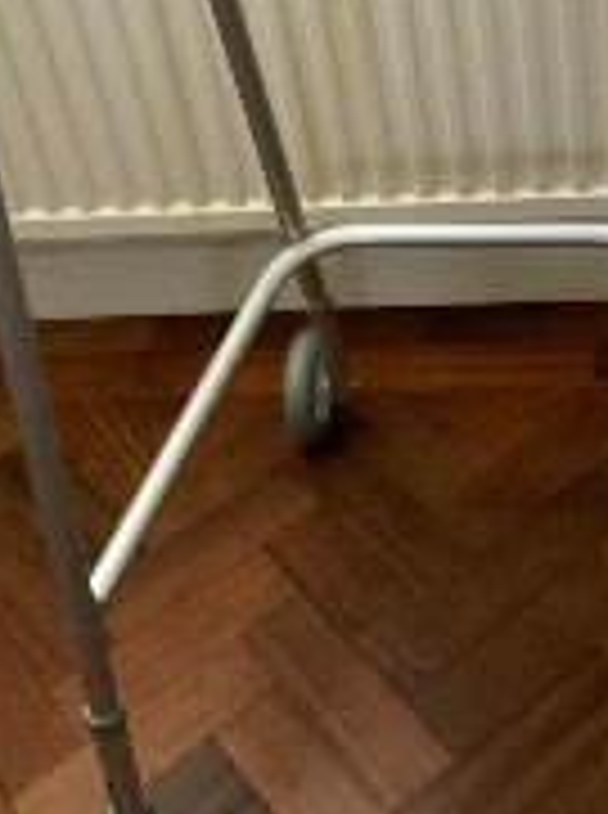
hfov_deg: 23.7
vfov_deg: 30.4
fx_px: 1434
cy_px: 90
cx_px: 444
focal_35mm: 61
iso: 500
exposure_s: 1/30
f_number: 1.8
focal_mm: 3
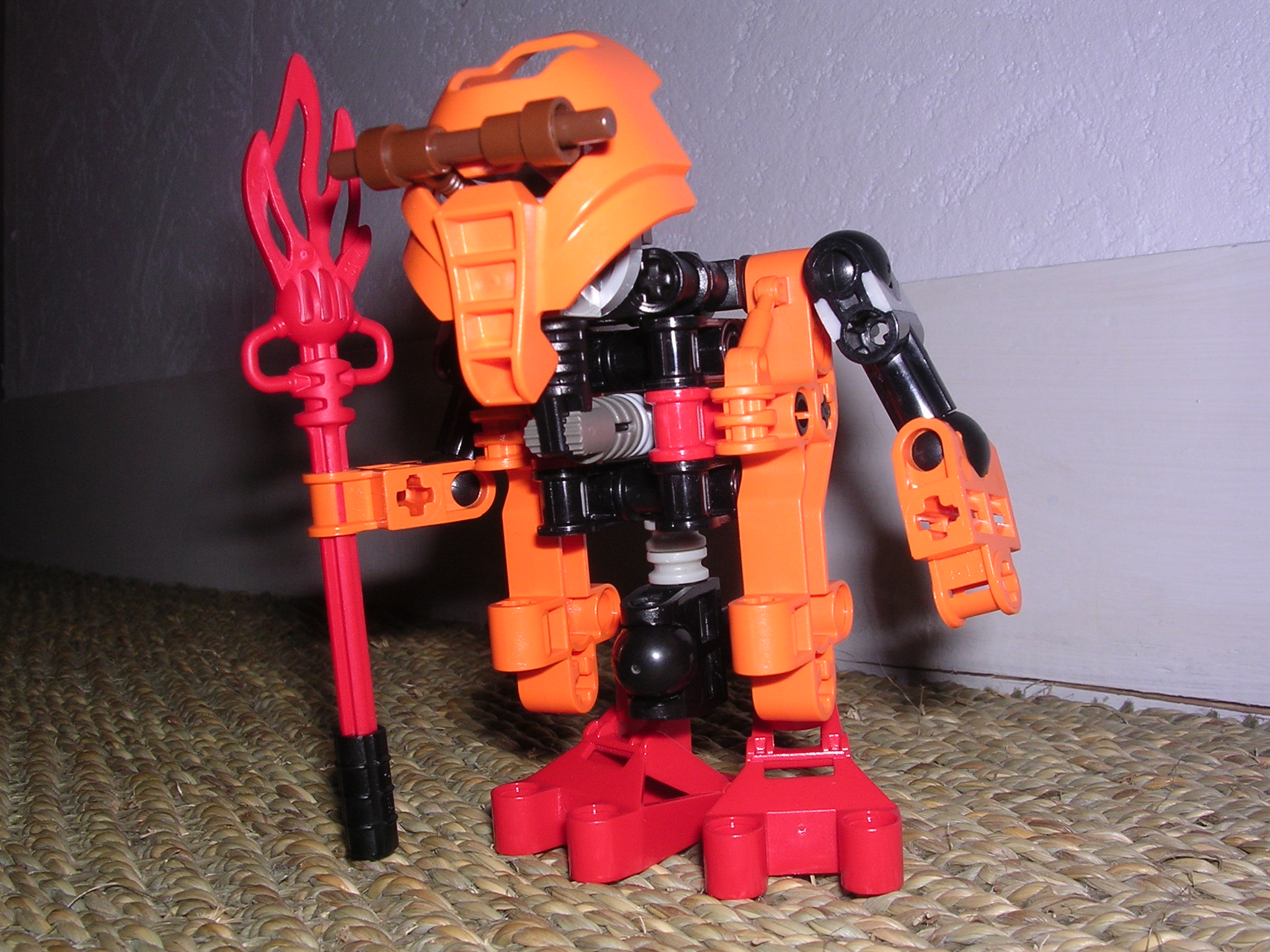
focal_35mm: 38
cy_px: 476
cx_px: 635
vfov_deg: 37.7
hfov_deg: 49.0
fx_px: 1394
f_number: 5.6
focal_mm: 5.8
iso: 100
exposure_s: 1/60.1
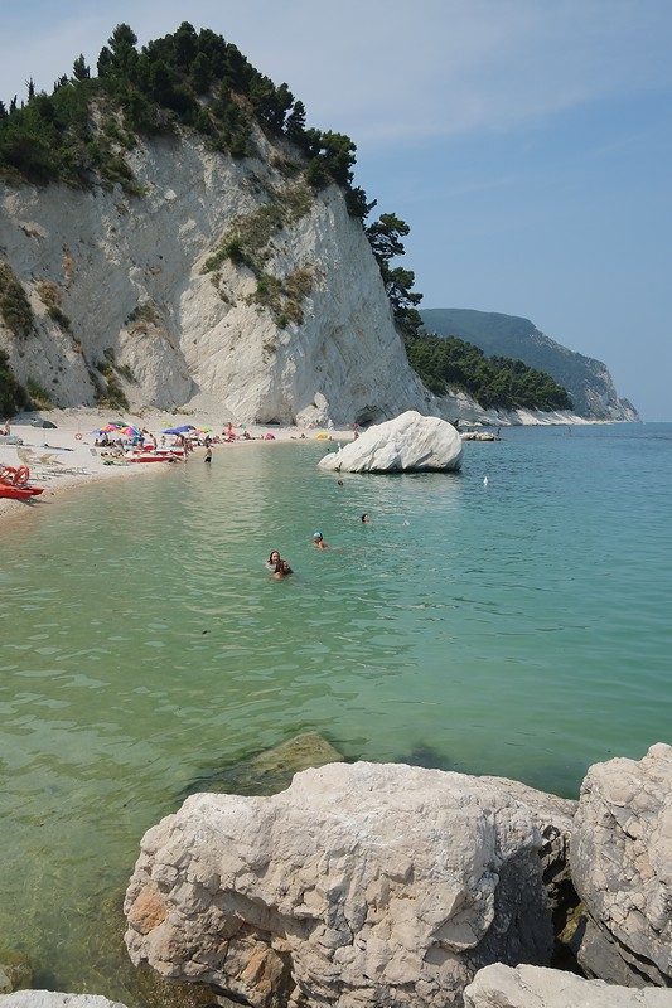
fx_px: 756
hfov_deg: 47.9
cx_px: 336
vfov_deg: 67.4
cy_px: 504
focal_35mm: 27
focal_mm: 18
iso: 400
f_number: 11
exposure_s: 1/500
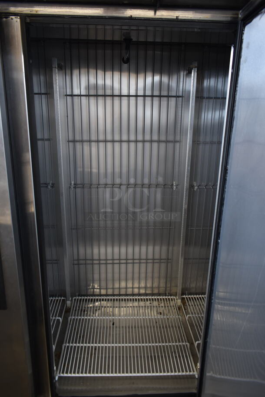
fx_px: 298
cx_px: 132
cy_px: 198
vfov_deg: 67.3
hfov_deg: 48.0
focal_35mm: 27
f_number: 3.5
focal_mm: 18
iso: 450
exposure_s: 1/30
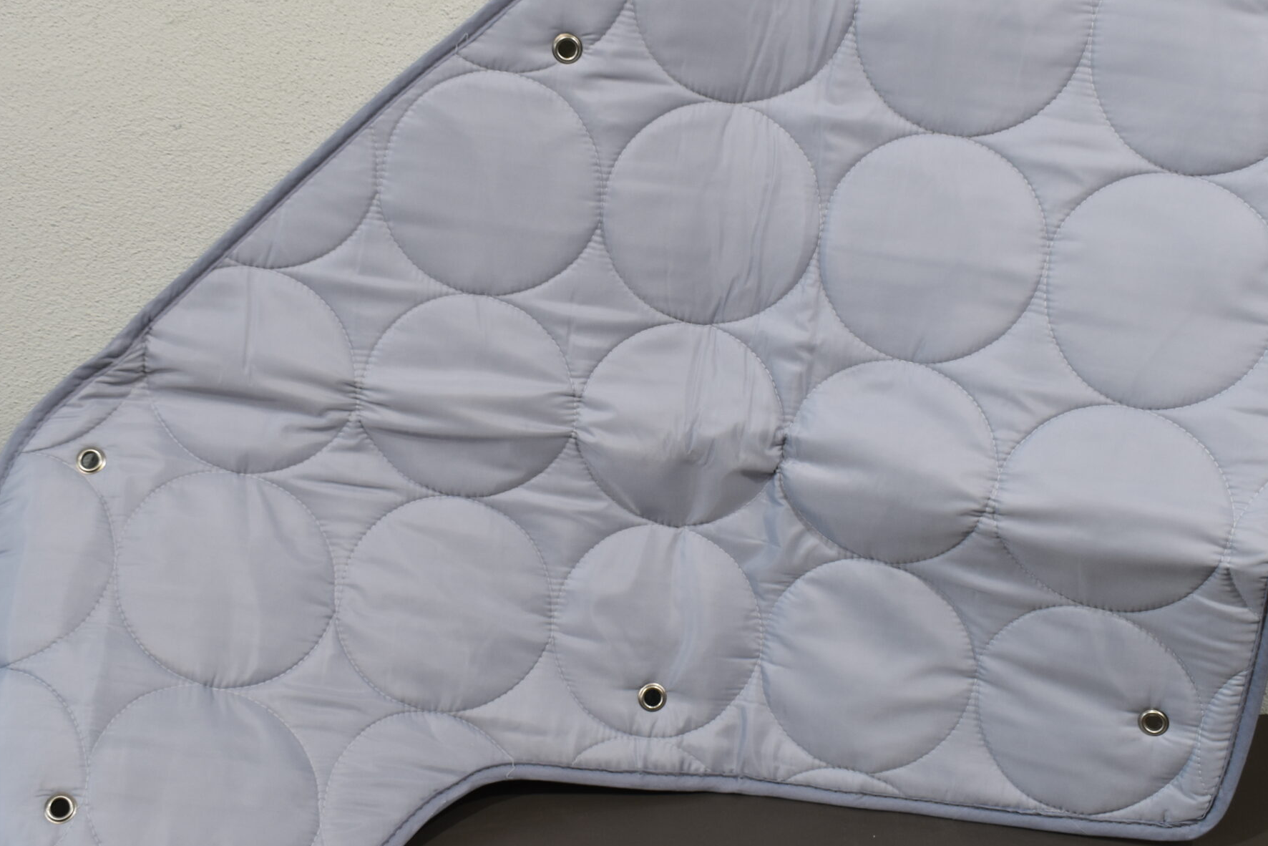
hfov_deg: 38.2
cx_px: 658
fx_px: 1832
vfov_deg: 26.0
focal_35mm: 52
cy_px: 408
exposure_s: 1/125
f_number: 5.6
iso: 400
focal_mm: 24
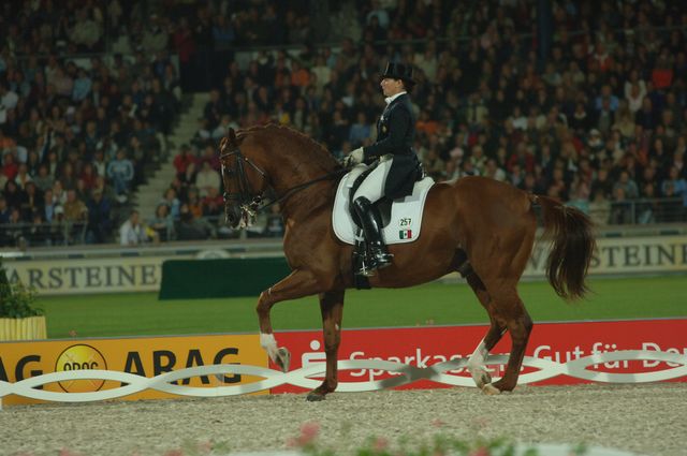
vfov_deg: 4.6
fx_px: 5718
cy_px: 228
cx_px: 344
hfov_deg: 6.9
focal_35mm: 300
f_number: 3.5
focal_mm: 200
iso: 640
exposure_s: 1/320
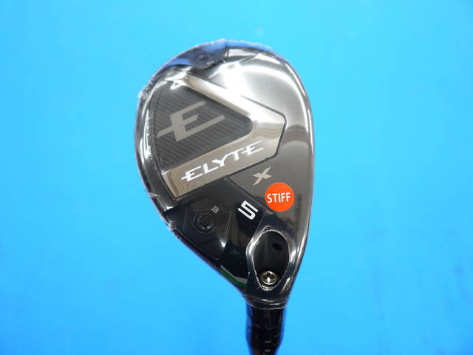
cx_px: 236
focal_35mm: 48
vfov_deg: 30.3
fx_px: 656
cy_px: 178
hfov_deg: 39.7
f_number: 4.5
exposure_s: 1/60
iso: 400
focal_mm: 24
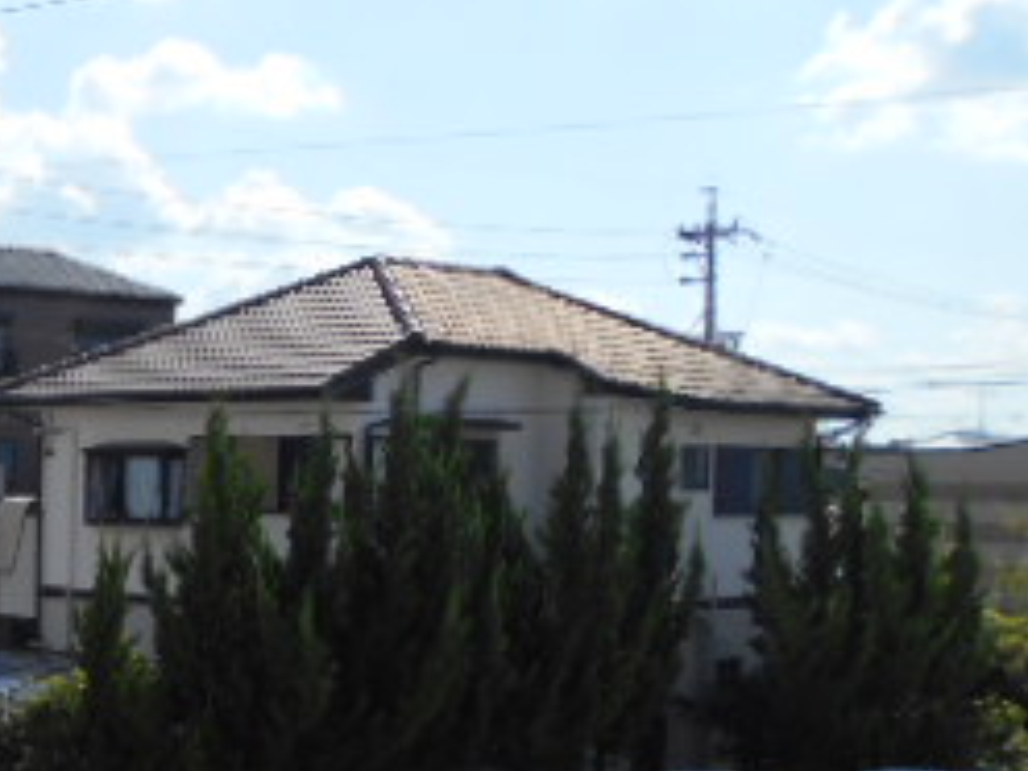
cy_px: 618
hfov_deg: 26.4
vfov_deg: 21.7
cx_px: -133
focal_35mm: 67
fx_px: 1990
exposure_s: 1/1250
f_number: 3.2
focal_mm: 4.6
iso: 80
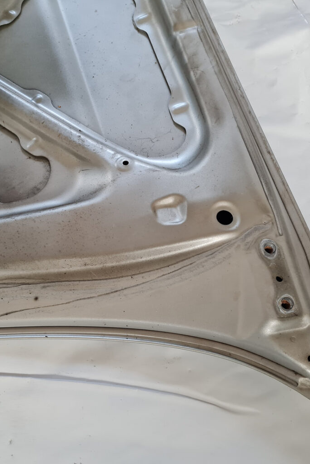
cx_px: 110
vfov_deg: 51.9
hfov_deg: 35.7
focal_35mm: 37
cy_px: 238
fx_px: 478
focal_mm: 5.4
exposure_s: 1/100
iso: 250
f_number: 1.8
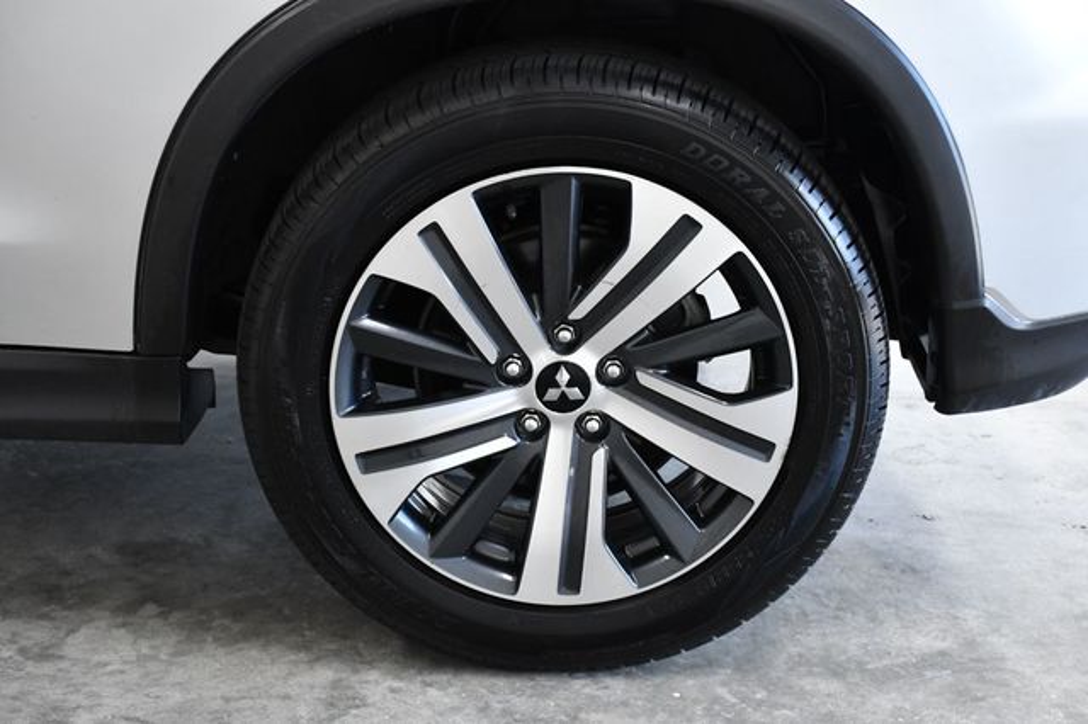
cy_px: 362
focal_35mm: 60
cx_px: 544
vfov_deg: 22.6
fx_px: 1812
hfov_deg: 33.4
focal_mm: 40
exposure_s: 1/320
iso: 2500
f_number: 9
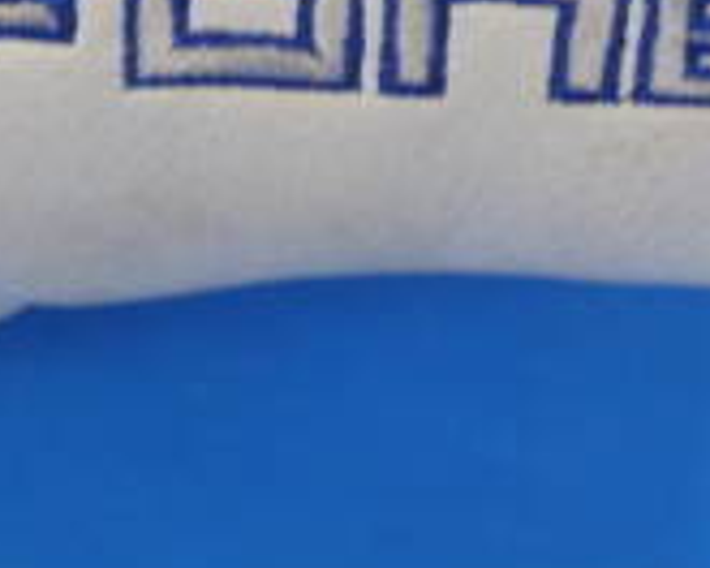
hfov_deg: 6.1
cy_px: -443
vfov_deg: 4.8
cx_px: 103
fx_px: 6682
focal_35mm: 318
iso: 500
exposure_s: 1/80
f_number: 5.6
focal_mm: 42
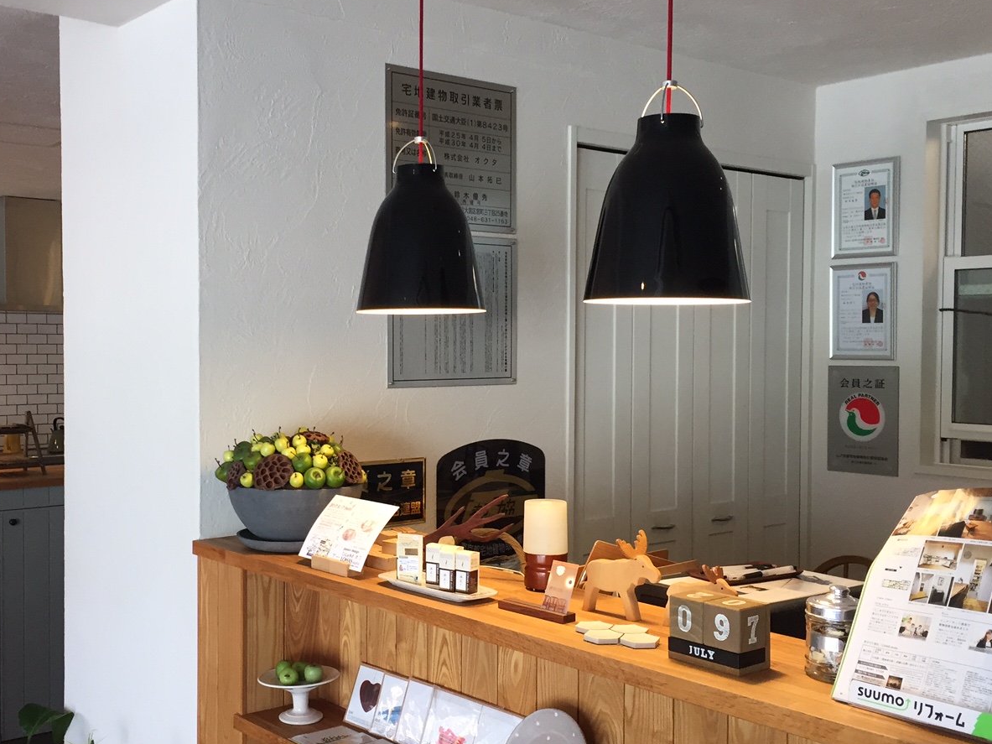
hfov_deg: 46.6
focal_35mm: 40
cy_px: 380
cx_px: 405
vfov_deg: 36.0
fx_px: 1146
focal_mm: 4.15
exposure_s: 1/30
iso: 32
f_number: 2.2
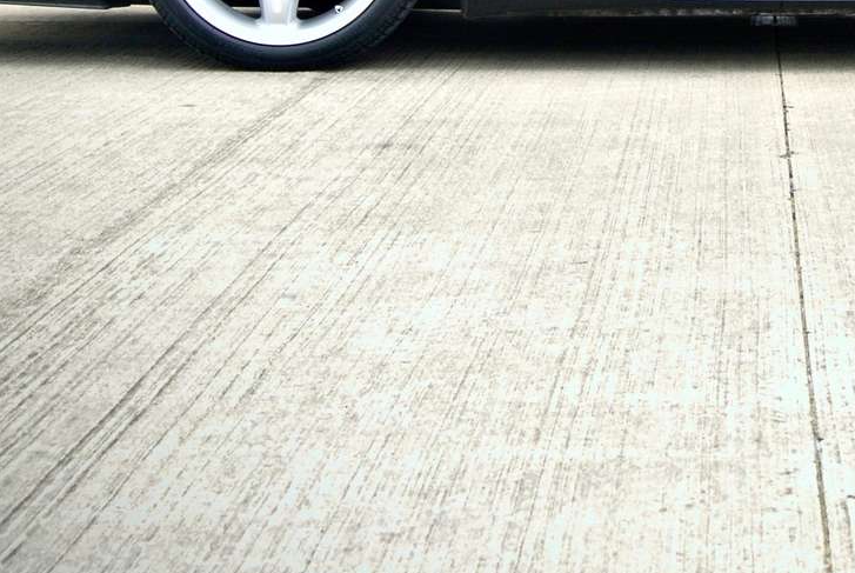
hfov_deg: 14.1
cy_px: -194
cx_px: 836
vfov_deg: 9.4
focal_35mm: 143
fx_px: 3401
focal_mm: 19.6
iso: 200
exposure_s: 1/60
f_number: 4.8
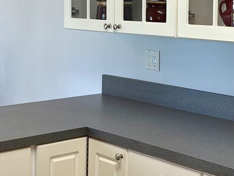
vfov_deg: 16.5
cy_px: 38
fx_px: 602
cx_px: 145
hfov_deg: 22.0
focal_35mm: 89
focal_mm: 5.96
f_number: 1.6
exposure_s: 1/120
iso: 64
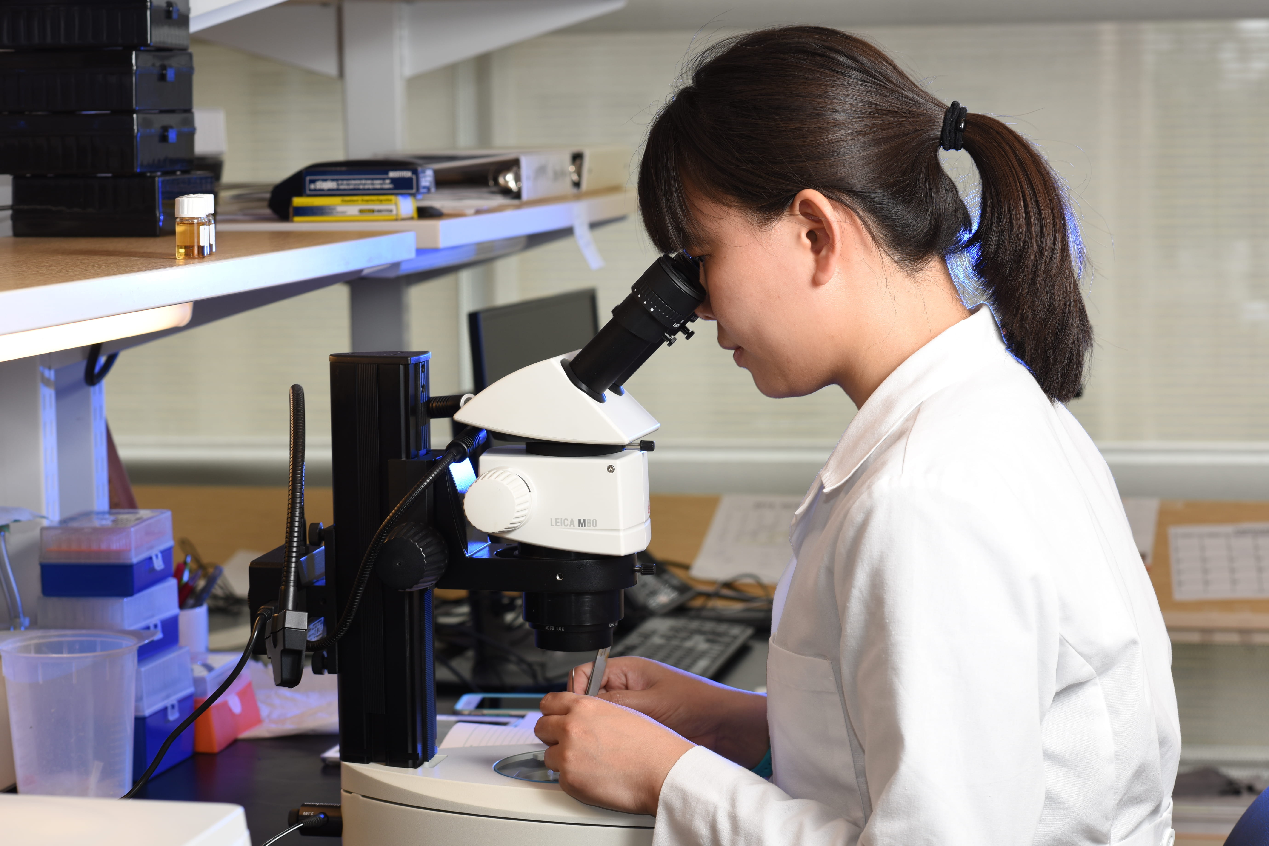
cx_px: 634
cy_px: 423
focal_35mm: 85
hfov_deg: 23.9
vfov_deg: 16.1
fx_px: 2996
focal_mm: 85
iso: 200
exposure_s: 1/50
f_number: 7.1
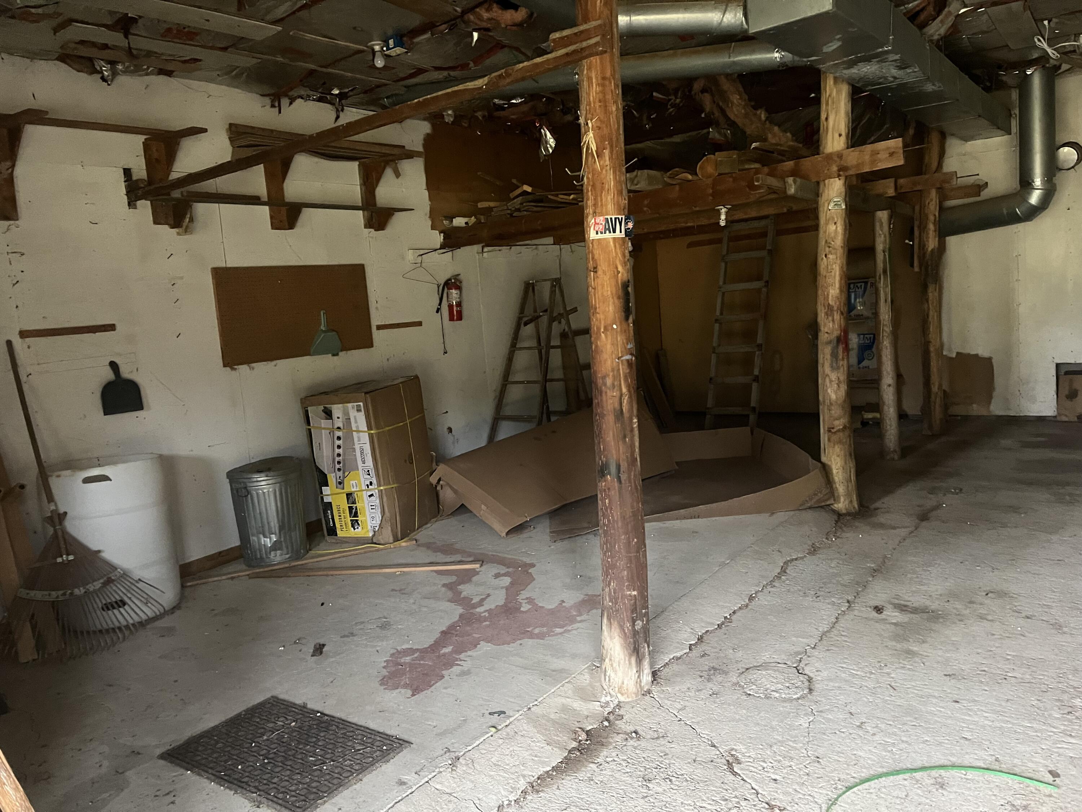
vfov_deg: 53.1
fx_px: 813
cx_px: 541
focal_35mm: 26
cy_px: 406
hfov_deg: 67.3
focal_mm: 5.1
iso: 640
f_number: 1.6
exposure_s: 1/30
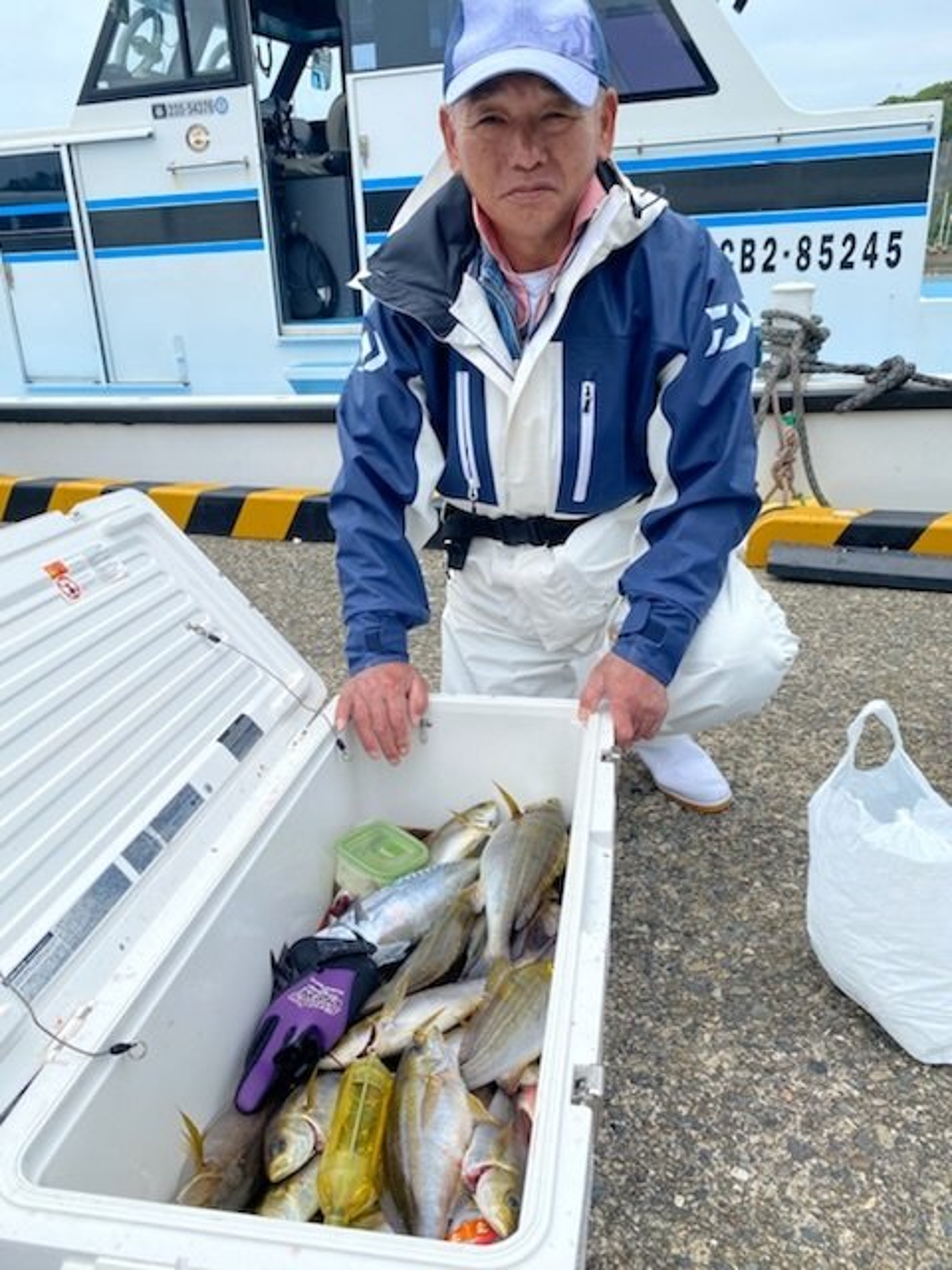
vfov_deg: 67.3
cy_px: 635
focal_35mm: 26
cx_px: 476
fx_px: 953
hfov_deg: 53.1
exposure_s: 1/3497
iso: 32
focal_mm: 4.25
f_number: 1.8
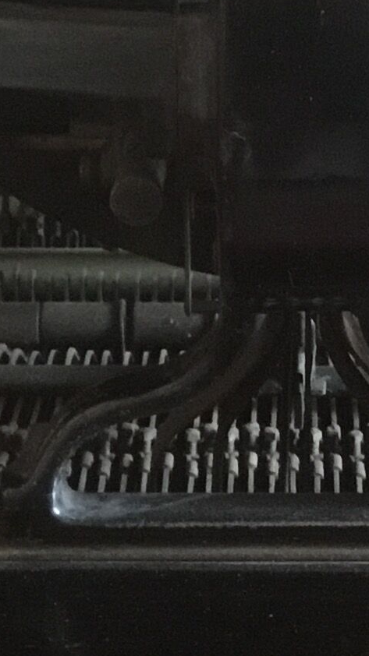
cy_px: 249
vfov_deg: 16.4
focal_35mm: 131
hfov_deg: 9.2
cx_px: 334
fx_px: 2281
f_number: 2.4
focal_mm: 3.3
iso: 200
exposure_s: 1/17
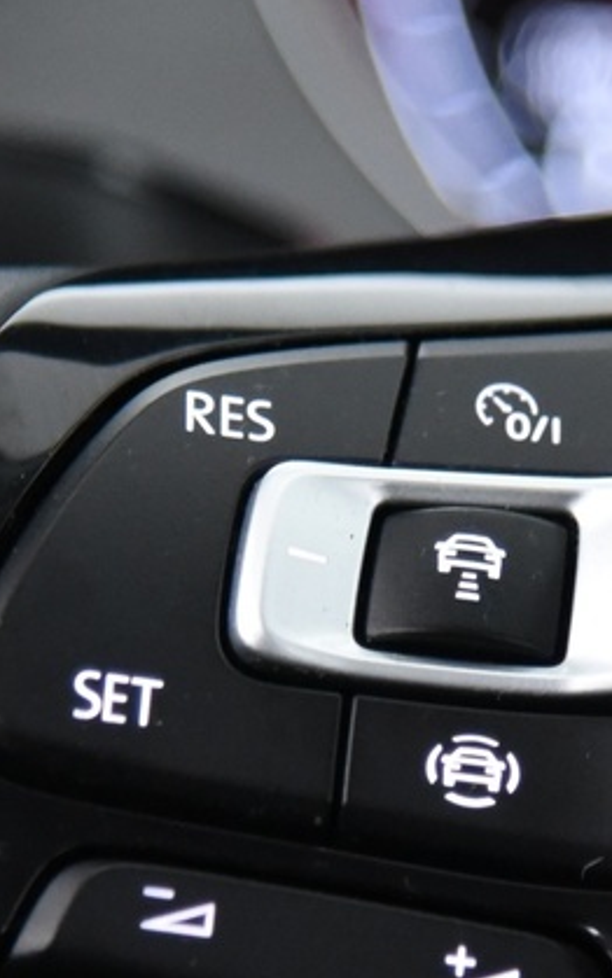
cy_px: 602
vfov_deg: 4.4
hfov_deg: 2.8
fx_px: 12618
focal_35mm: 473
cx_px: 432
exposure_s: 1/25
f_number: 4
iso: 4000
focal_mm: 120
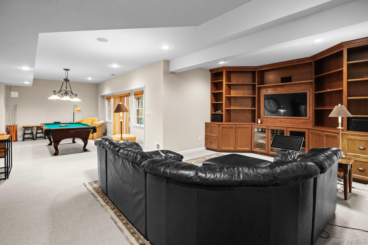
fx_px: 174
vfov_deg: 70.4
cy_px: 122
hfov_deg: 93.3
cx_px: 184
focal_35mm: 17
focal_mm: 17
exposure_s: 1/25
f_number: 7.1
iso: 12800
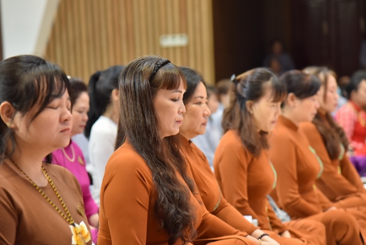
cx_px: 174
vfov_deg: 10.6
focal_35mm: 130
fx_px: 1323
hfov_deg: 15.8
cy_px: 124
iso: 1250
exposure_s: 1/50
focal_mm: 120
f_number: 4.5
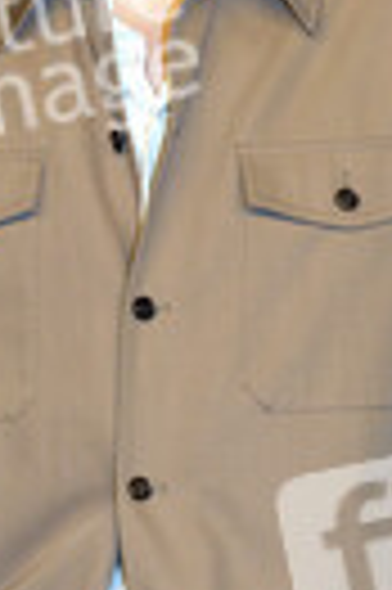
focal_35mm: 213
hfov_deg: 6.4
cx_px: 99
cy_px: 297
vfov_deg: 9.7
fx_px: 3488
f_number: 6.3
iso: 800
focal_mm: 70
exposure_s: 1/250
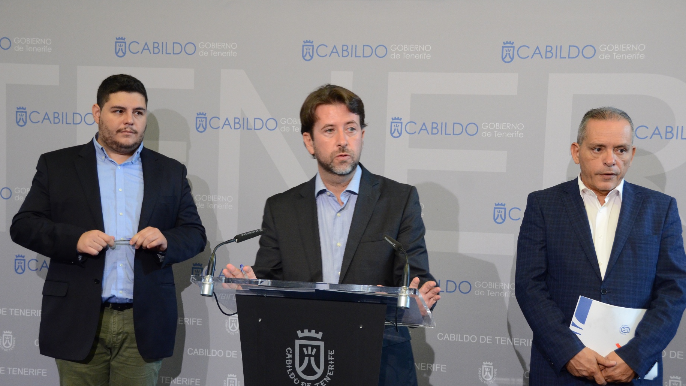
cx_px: 345
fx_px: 1037
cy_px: 220
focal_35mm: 57
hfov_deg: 36.6
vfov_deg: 21.1
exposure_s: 1/30
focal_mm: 36
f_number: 5.6
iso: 1400
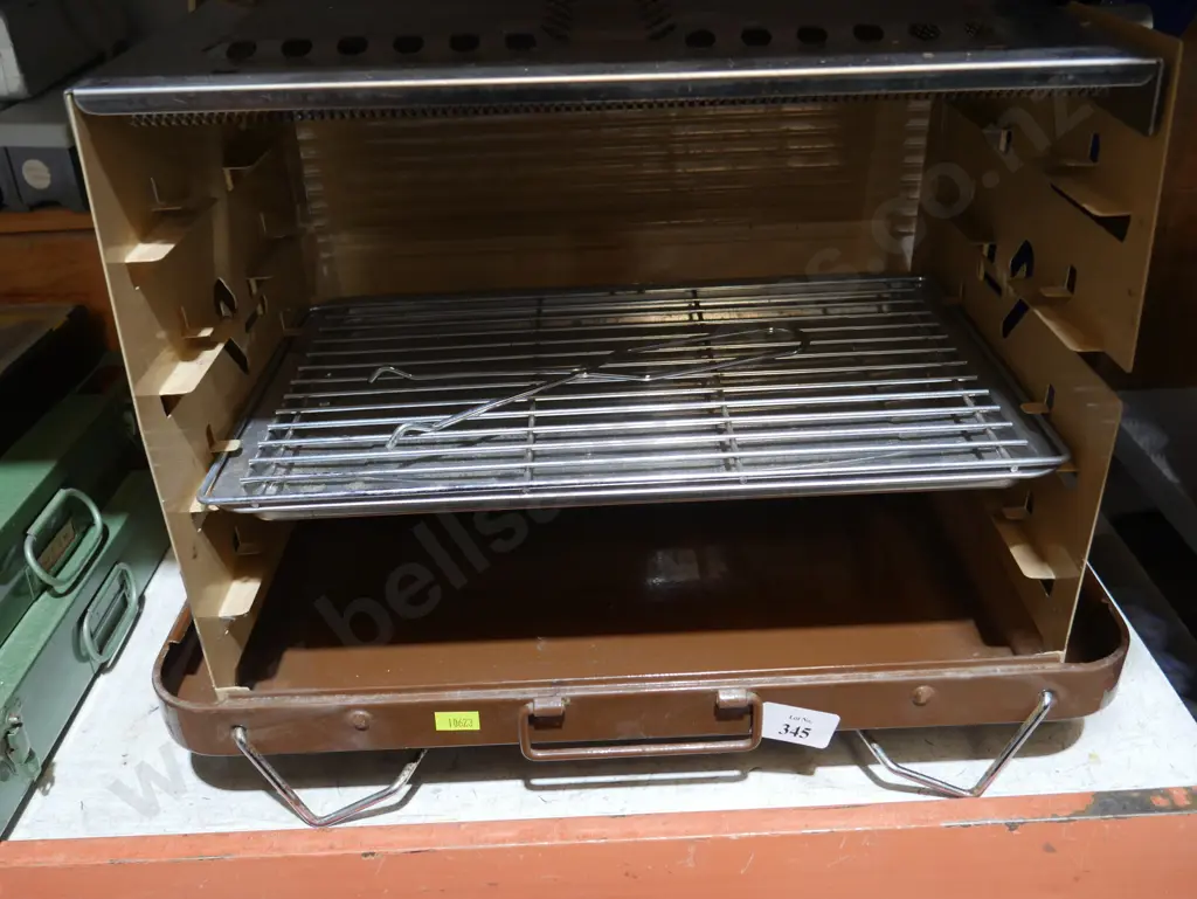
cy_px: 450
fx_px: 1107
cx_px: 598
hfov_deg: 56.8
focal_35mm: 32
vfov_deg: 44.2
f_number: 4
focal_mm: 16
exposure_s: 1/60
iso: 800
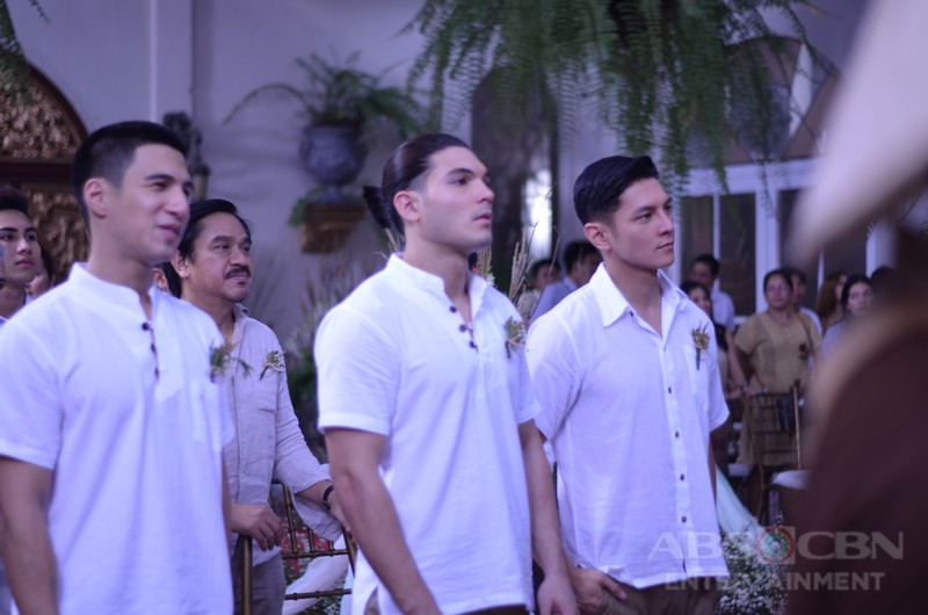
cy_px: 308
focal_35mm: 75
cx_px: 464
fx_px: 1929
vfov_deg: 18.1
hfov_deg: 27.0
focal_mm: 50
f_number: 1.8
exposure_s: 1/100
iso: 280
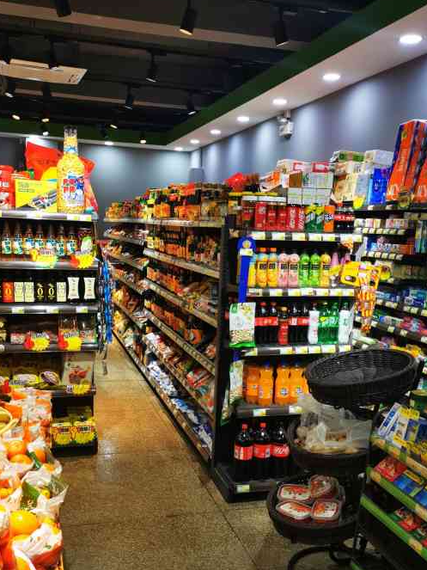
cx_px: 213
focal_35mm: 38
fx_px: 625
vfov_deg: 48.6
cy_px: 346
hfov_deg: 37.7
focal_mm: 5.58
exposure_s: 1/100
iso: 125
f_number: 1.8
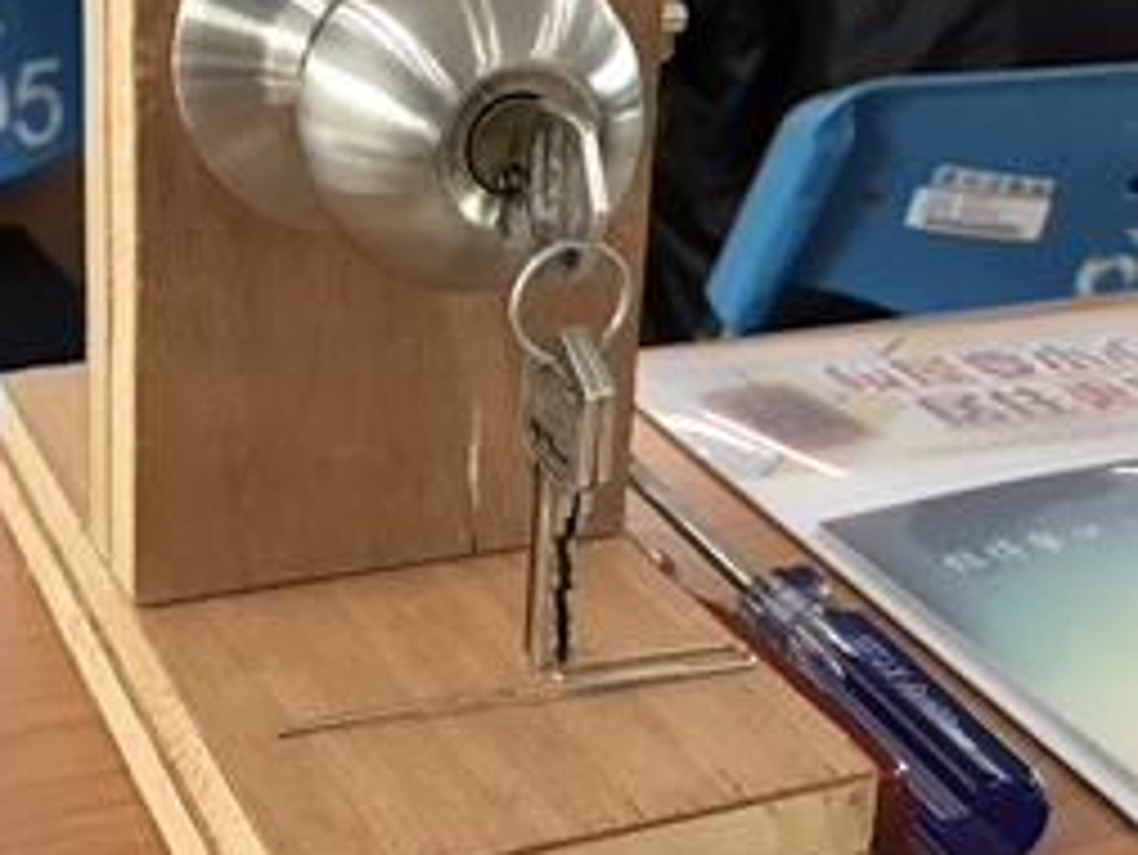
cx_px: 378
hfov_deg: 32.9
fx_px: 1908
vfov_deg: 25.1
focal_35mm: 58
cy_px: 250
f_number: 1.8
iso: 40
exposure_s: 1/17
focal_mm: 3.99
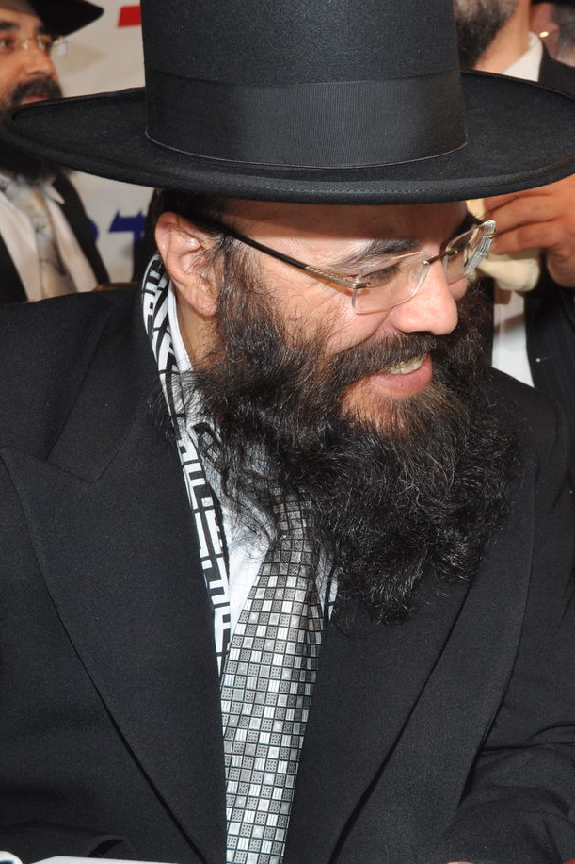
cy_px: 434
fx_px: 1480
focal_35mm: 62
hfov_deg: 20.9
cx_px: 639
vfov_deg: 32.5
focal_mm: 27
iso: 500
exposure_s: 1/80
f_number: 6.3
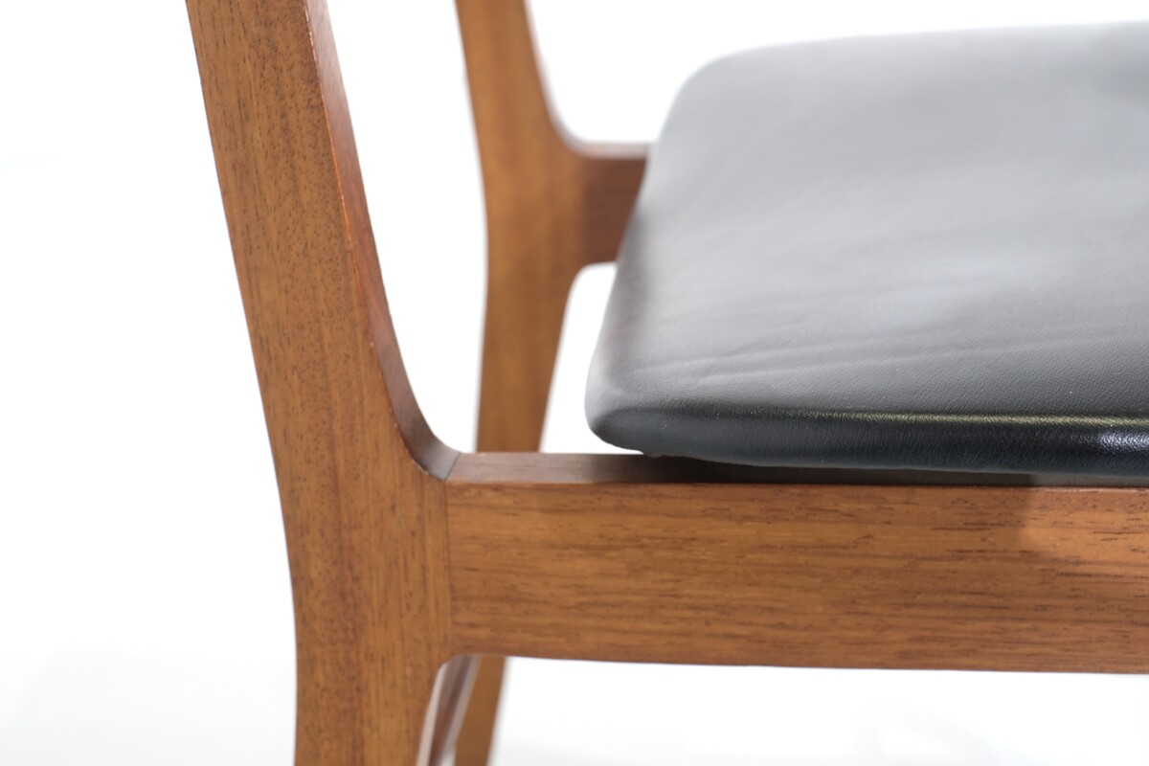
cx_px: 574
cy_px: 383
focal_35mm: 53
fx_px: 1691
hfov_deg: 37.5
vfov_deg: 25.5
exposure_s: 1/20
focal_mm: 35
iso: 800
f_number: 5.6
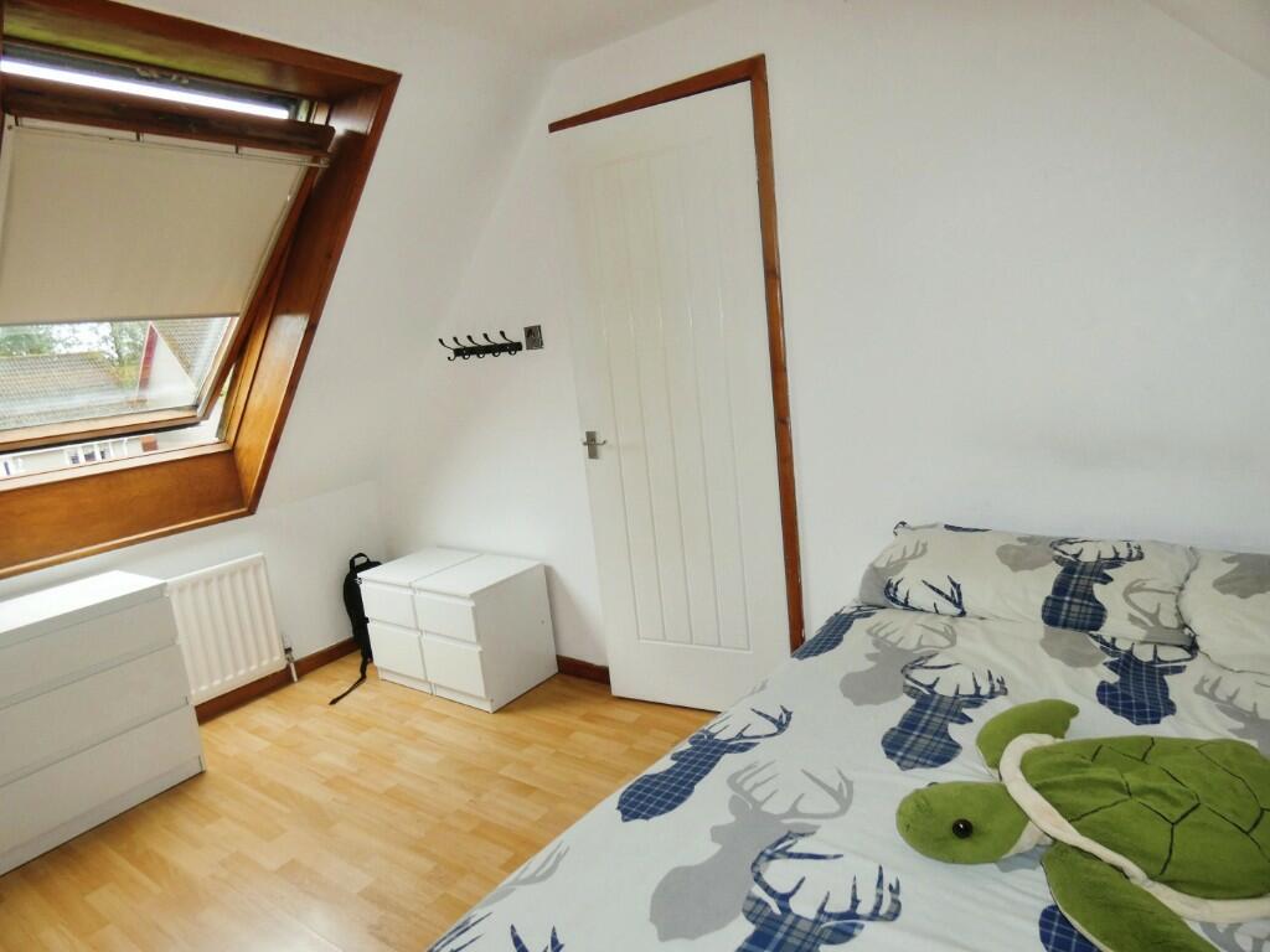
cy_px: 476
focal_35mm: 20
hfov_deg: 81.7
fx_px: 734
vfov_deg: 66.0
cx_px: 635
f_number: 2.8
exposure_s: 1/60
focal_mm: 3.6
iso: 100
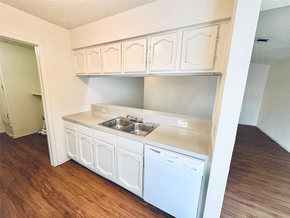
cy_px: 109
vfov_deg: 85.7
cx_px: 145
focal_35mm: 14
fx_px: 117
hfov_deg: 102.1
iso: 320
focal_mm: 2.22
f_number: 2.2
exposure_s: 1/60
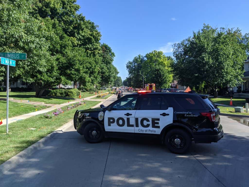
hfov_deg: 65.3
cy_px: 94
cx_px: 124
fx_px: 194
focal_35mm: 27
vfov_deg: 51.4
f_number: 1.8
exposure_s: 1/1675
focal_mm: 4.44
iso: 57
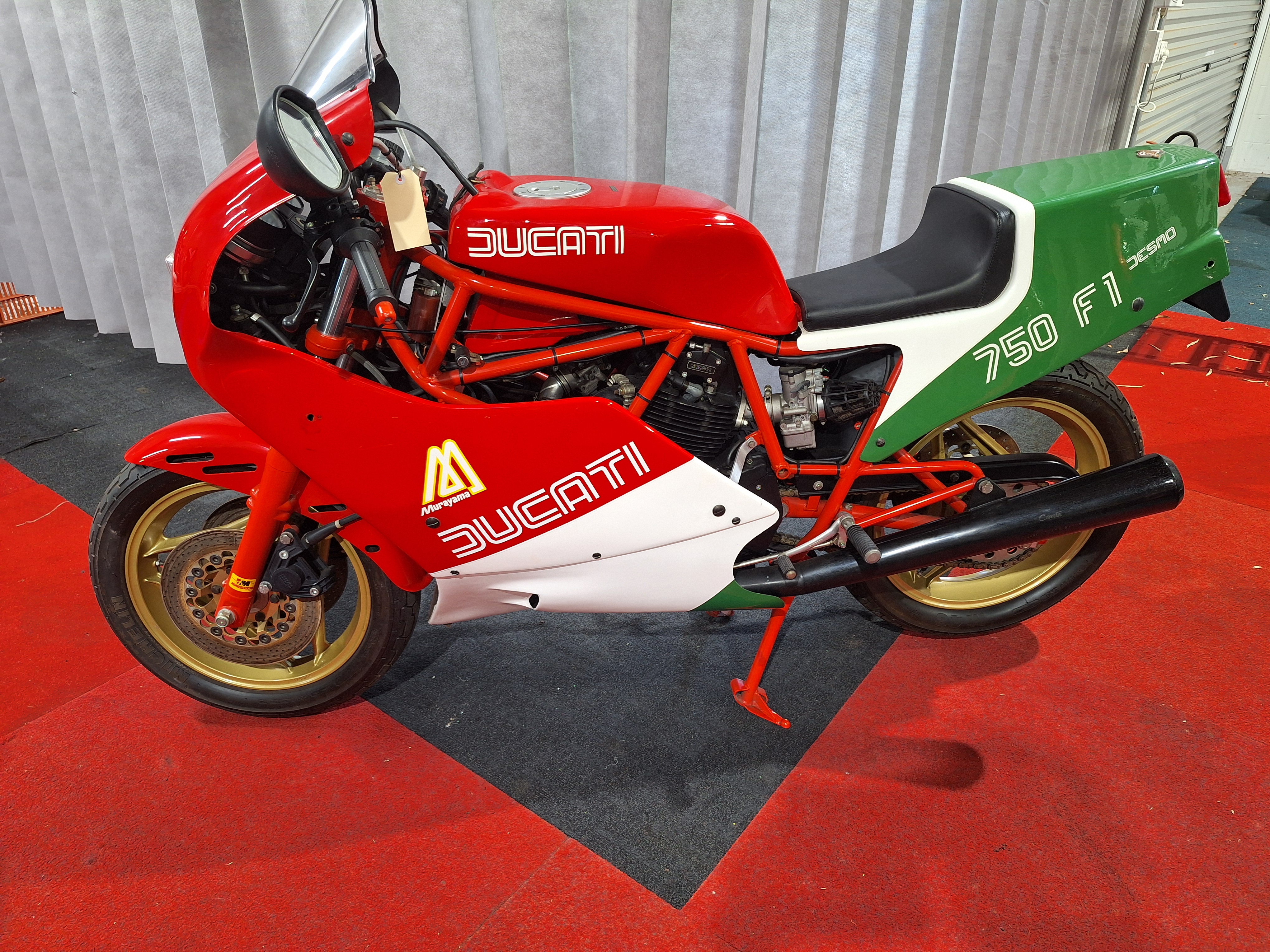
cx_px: 635
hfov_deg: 73.9
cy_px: 476
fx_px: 844
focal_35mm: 23
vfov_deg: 58.9
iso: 200
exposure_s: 1/33
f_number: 1.8
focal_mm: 5.54
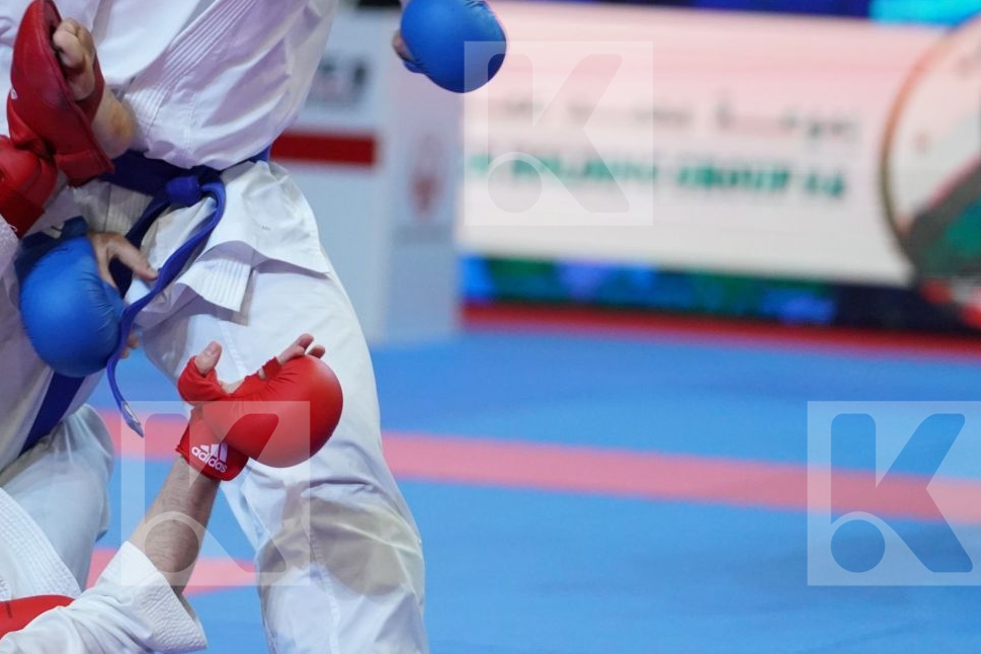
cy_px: 134
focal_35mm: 273
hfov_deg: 7.5
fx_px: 7439
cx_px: 216
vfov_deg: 5.0
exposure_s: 1/1000
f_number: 2.8
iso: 5000
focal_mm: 147
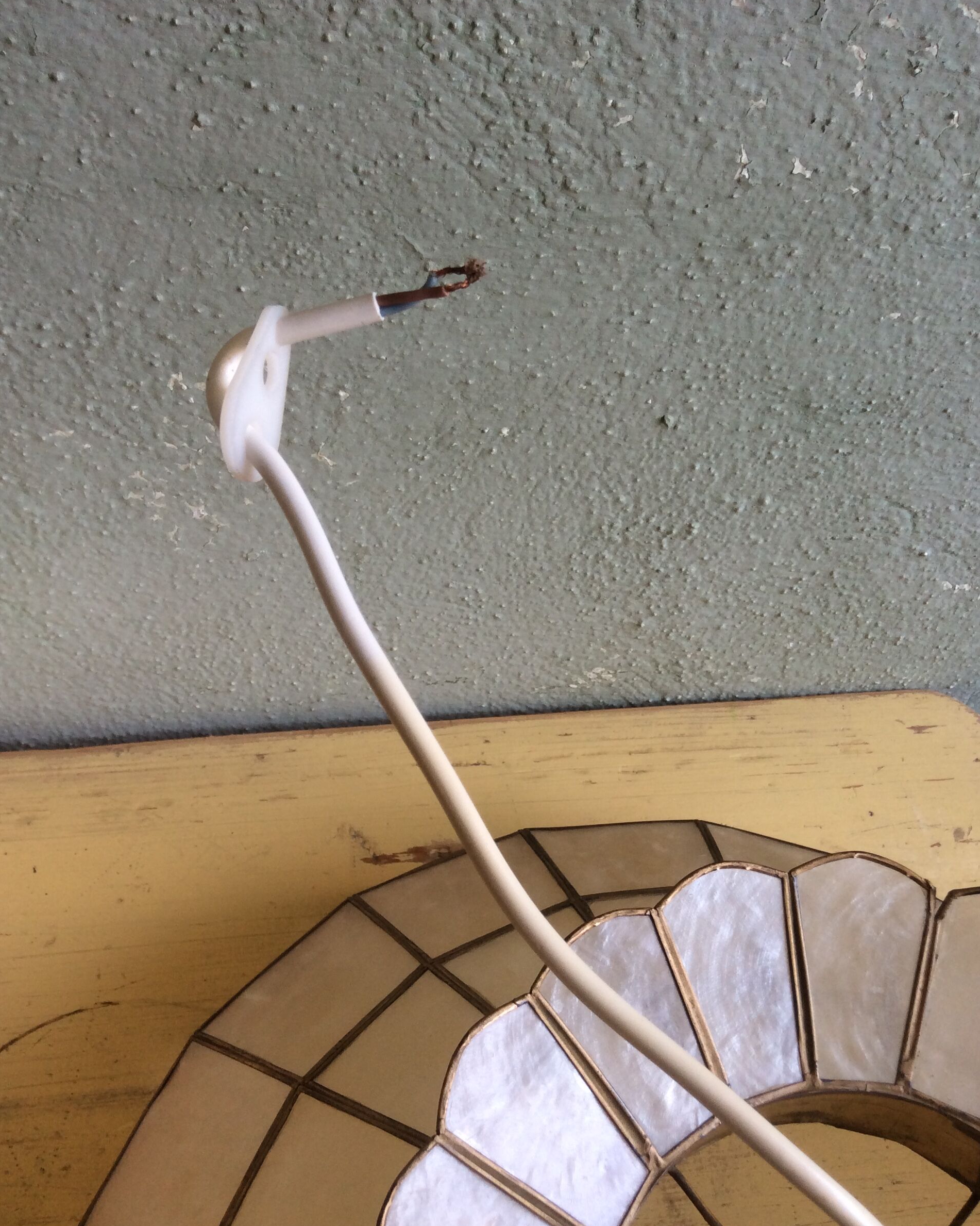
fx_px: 1233
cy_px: 663
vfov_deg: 52.8
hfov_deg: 43.4
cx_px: 498
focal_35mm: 34
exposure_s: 1/50
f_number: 2.4
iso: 40
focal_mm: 3.3
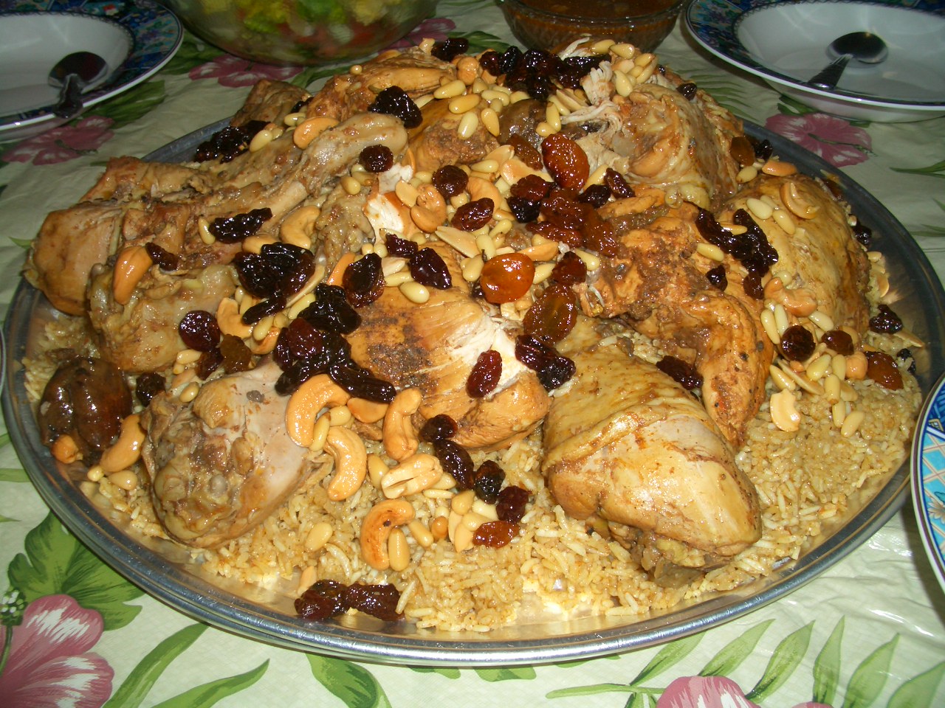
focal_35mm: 35
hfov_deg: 52.6
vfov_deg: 40.7
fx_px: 955
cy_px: 354
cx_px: 472
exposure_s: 1/60
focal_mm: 5.8
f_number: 4.3
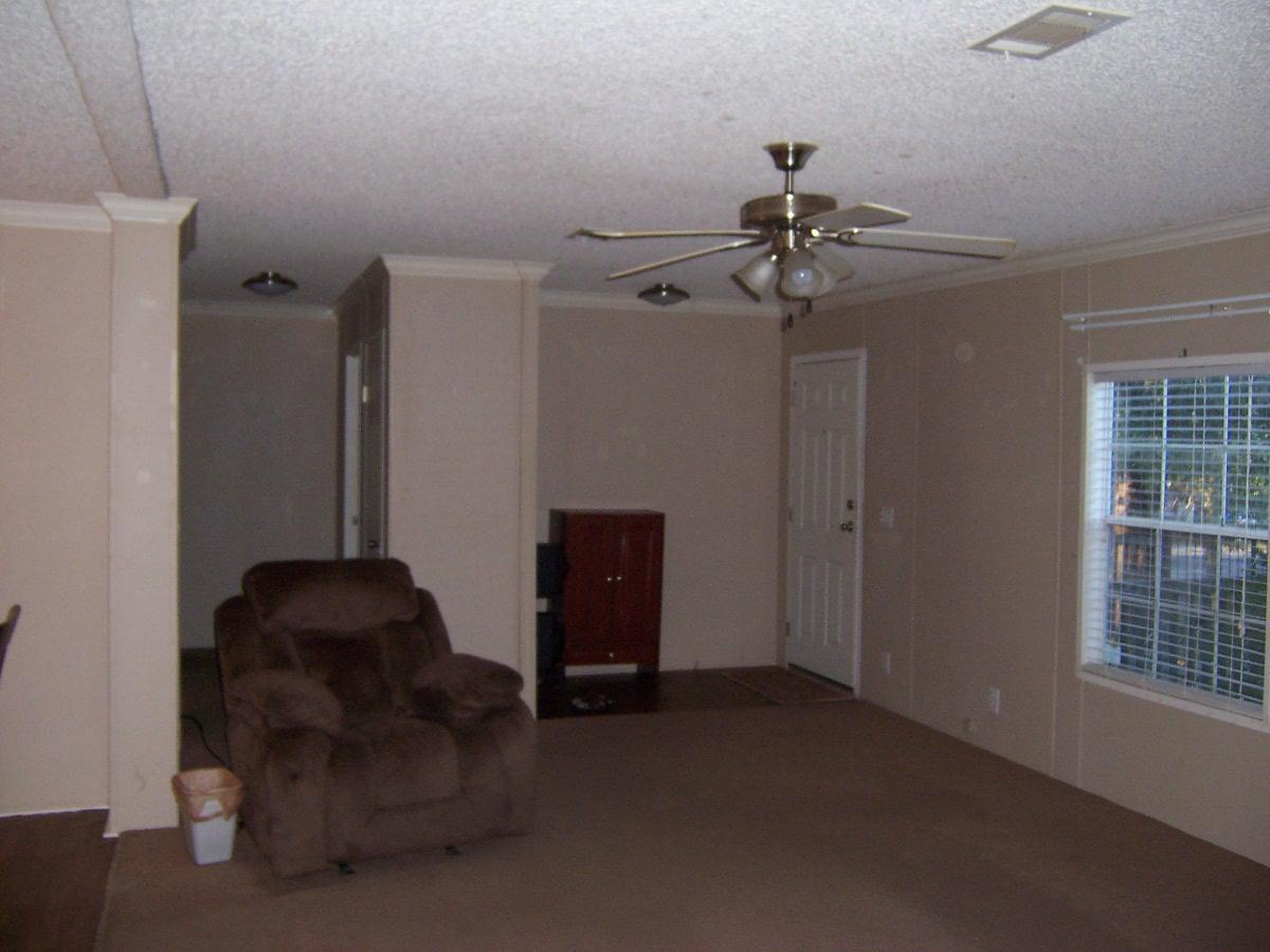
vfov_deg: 42.9
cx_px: 635
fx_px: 1211
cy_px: 476
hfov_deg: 55.4
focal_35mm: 33
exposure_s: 1/60
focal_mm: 5.5
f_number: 2.8
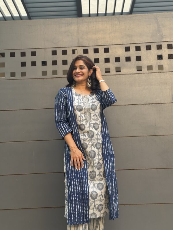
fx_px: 320
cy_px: 115
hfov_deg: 30.3
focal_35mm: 48
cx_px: 86
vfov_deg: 39.7
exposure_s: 1/160
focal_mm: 6.76
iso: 64
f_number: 1.78
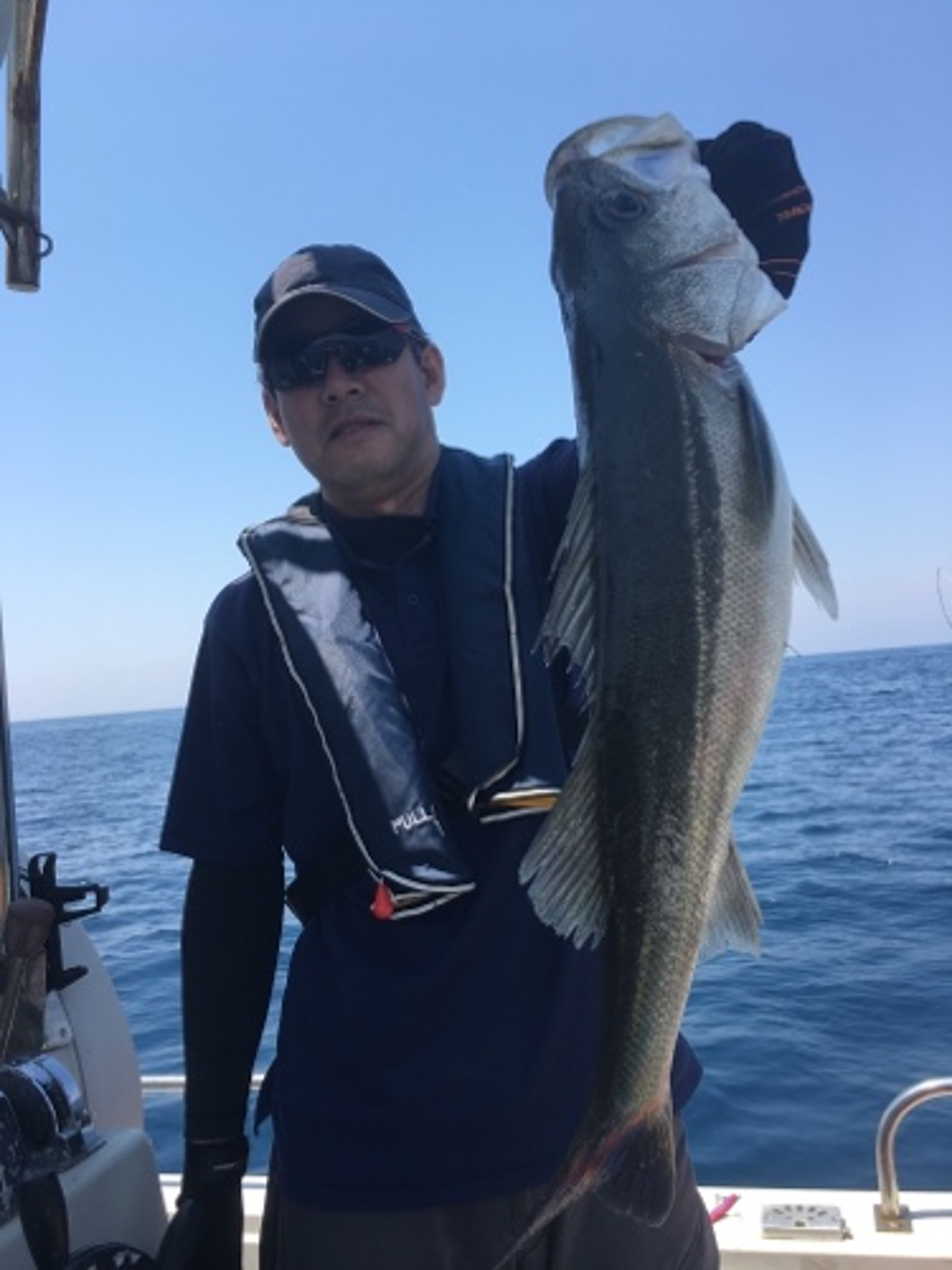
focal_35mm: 29
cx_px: 476
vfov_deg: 61.7
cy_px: 635
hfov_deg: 48.2
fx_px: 1063
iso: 25
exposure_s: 1/1012
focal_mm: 4.15
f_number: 2.2
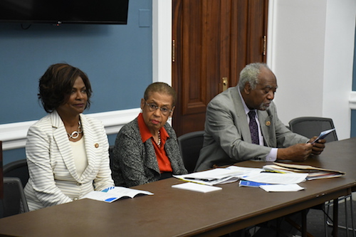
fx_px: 919
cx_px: 178
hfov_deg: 21.9
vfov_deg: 14.7
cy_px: 118
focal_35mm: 93
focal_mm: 62
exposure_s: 1/50
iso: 4000
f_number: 5.6
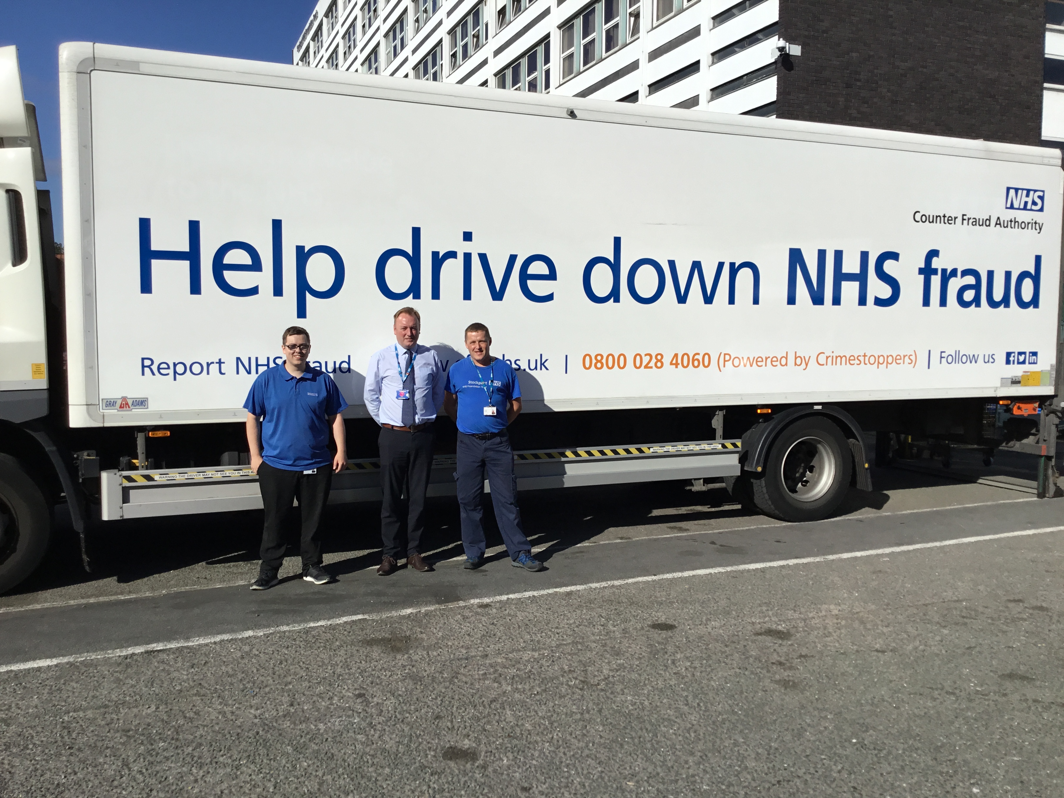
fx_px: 953
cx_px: 532
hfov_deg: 58.4
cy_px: 399
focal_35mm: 31
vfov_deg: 45.4
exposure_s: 1/2146
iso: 25
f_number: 2.4
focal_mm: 3.3
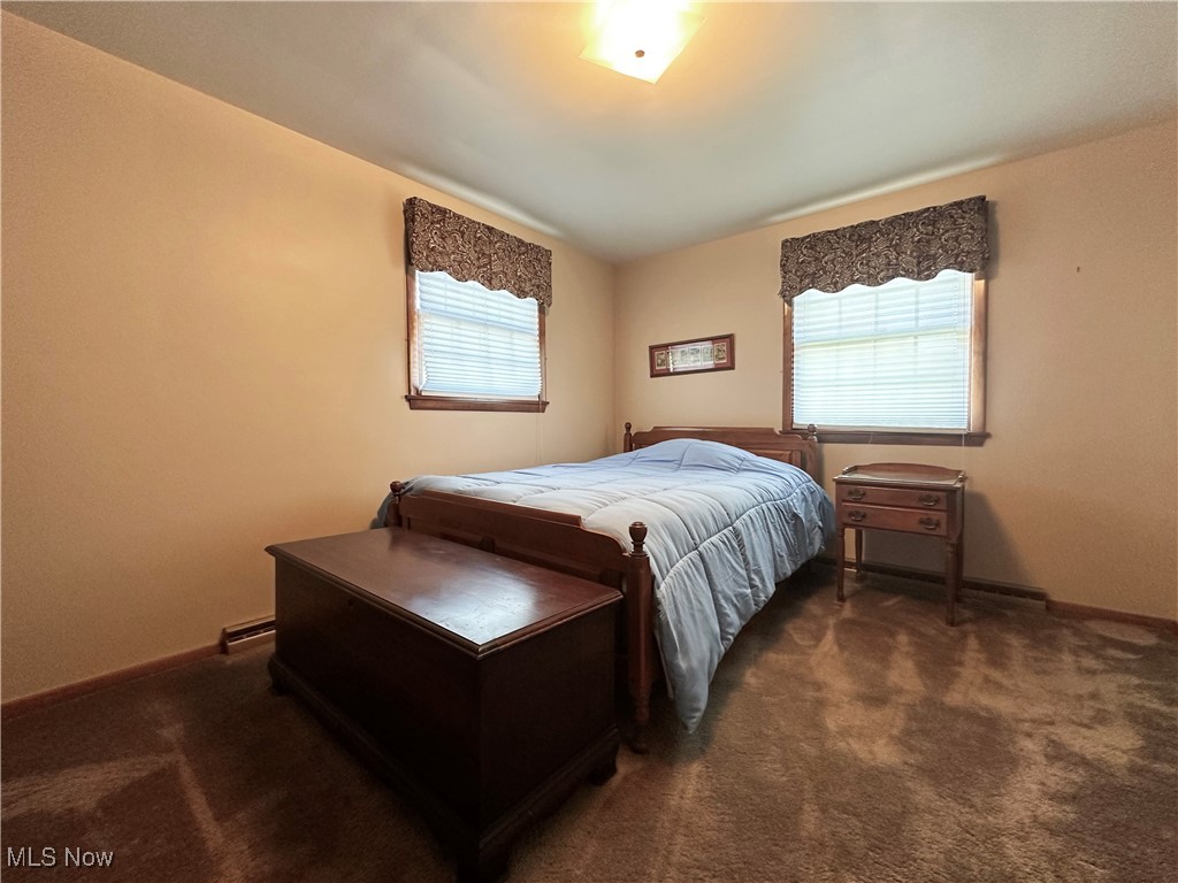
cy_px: 442
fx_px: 476
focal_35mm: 14
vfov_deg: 85.7
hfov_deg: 102.1
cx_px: 589
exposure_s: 1/60
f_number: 2.2
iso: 320
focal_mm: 2.22
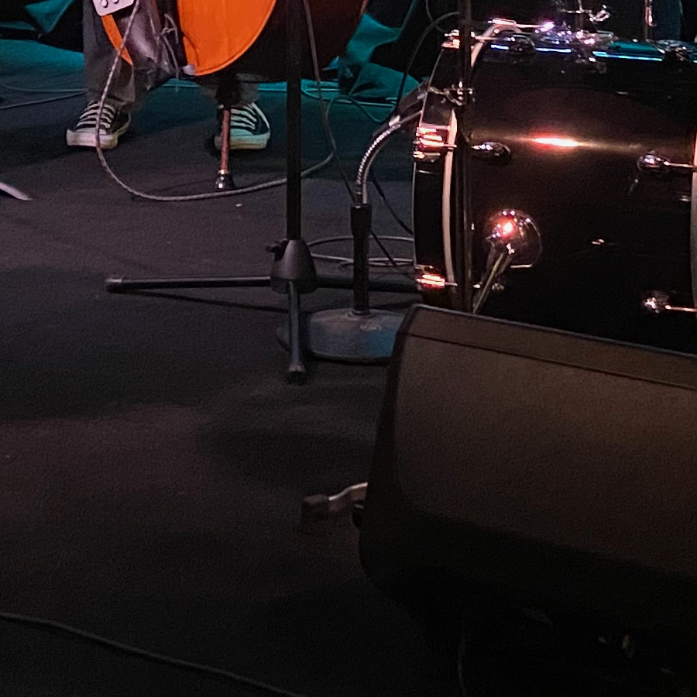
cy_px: -167
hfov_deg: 16.7
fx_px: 2346
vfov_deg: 16.1
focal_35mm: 103
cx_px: 79
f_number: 1.8
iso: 640
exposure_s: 1/29
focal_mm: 4.25
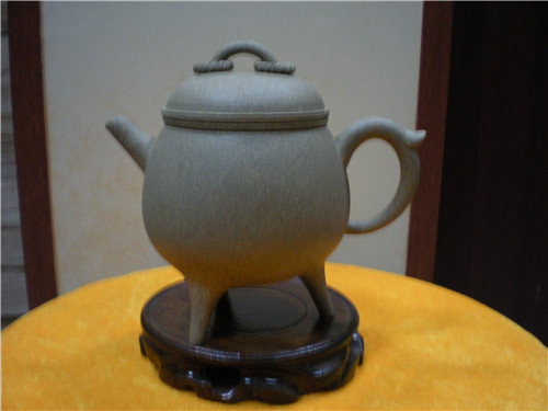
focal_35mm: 38
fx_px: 602
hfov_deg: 49.0
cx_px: 274
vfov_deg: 37.7
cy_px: 206
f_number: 3.1
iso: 275
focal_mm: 6.3
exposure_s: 1/8
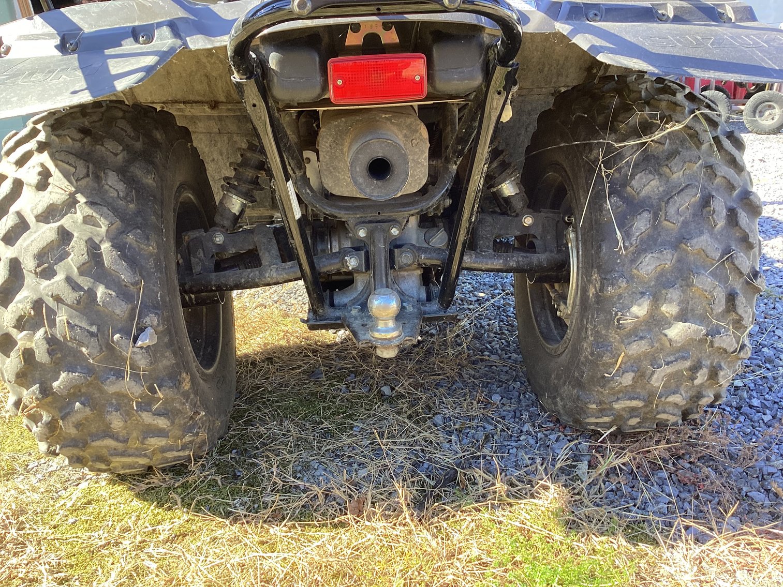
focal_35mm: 31
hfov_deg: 58.3
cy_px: 294
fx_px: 701
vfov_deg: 45.4
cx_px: 392
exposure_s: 1/120
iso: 64
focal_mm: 3.3
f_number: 2.4
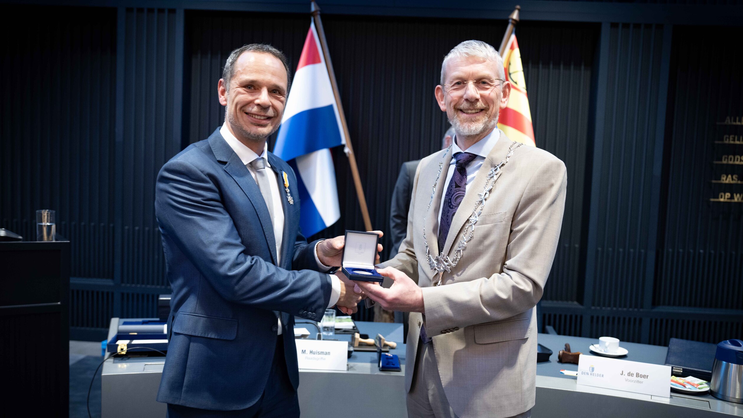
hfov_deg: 61.0
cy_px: 236
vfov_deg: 36.6
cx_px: 378
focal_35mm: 32
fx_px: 630
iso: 1000
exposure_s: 1/125
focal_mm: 30
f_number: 2.8
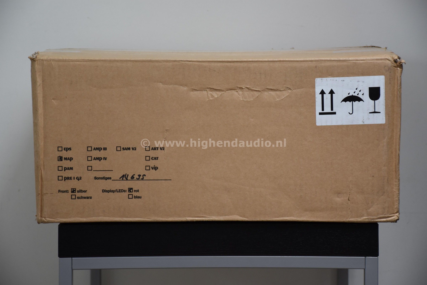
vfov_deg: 11.4
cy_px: 142
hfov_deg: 17.1
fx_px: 1423
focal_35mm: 120
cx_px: 214
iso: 450
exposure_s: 1/60
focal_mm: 80
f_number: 5.3
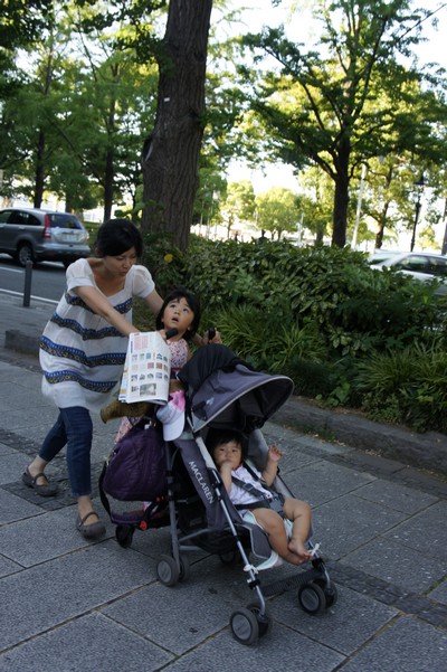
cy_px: 336
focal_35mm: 36
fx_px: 671
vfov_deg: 53.2
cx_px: 224
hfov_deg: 36.8
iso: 200
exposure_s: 1/80
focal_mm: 24
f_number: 5.6
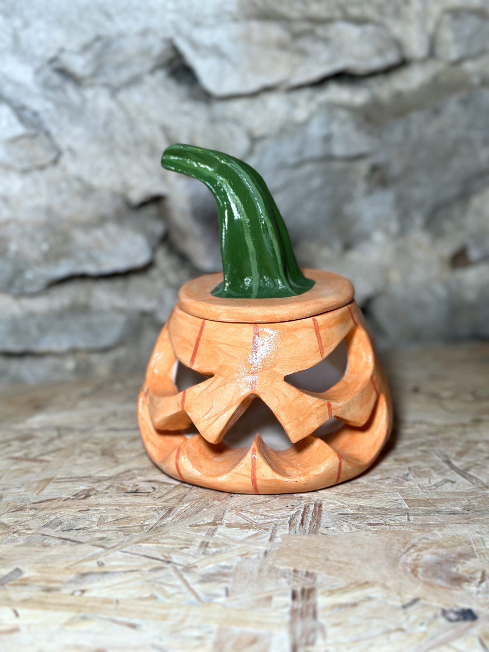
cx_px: 244
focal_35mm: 48
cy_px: 326
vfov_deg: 39.7
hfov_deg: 30.3
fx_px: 904
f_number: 1.78
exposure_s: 1/107
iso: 125
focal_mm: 6.86
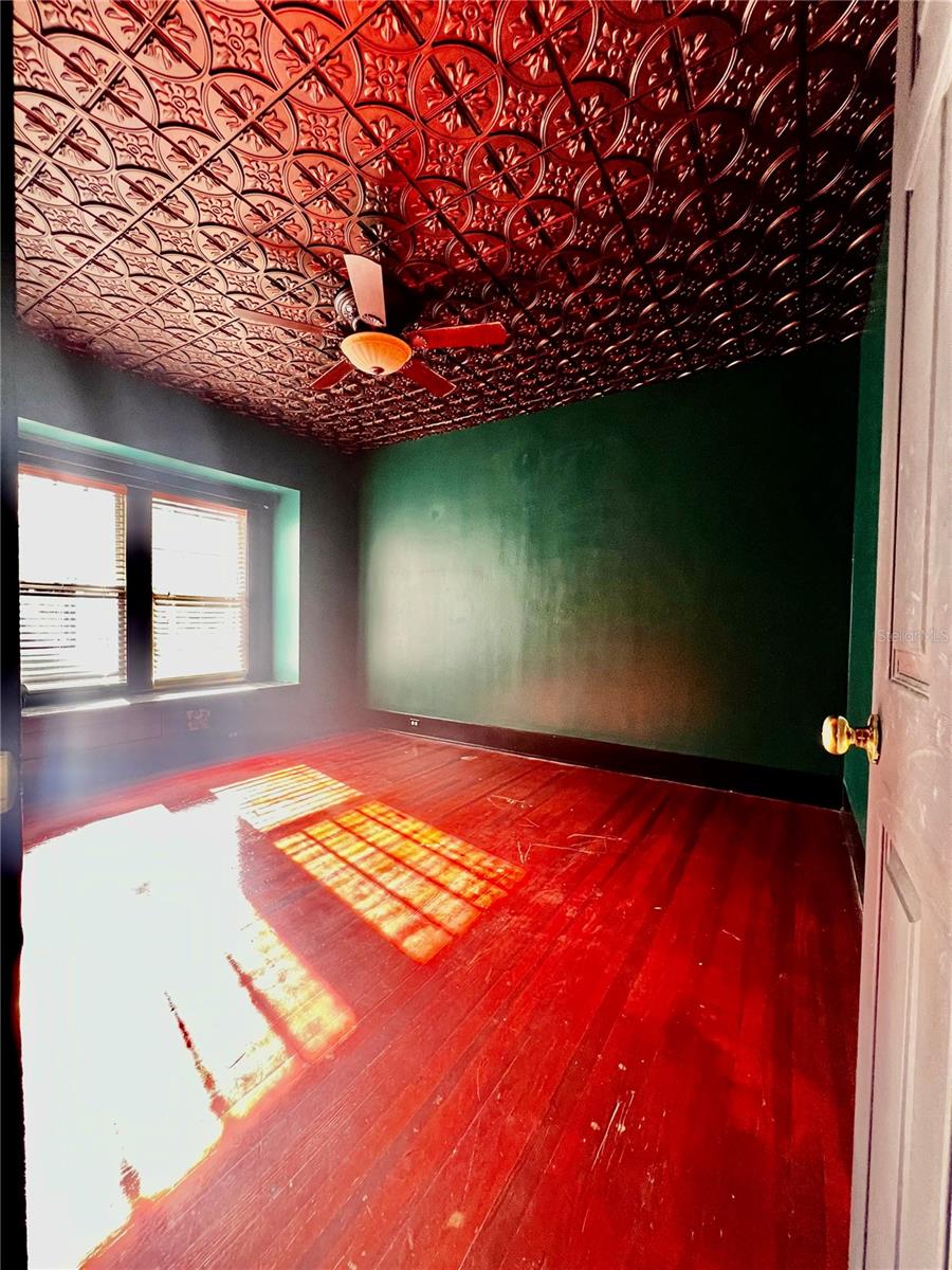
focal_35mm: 13
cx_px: 476
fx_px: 477
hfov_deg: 89.9
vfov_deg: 106.2
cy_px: 635
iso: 250
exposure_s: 1/94
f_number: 1.8
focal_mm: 1.57
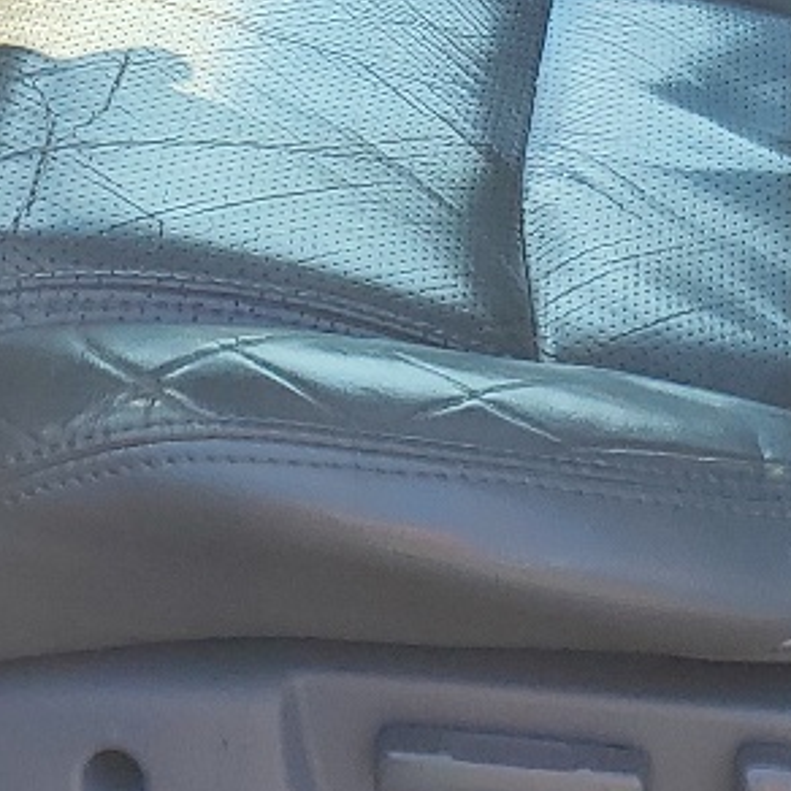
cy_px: -485
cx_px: 604
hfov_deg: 13.8
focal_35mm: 126
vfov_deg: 12.9
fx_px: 3257
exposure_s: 1/588
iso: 50
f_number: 1.5
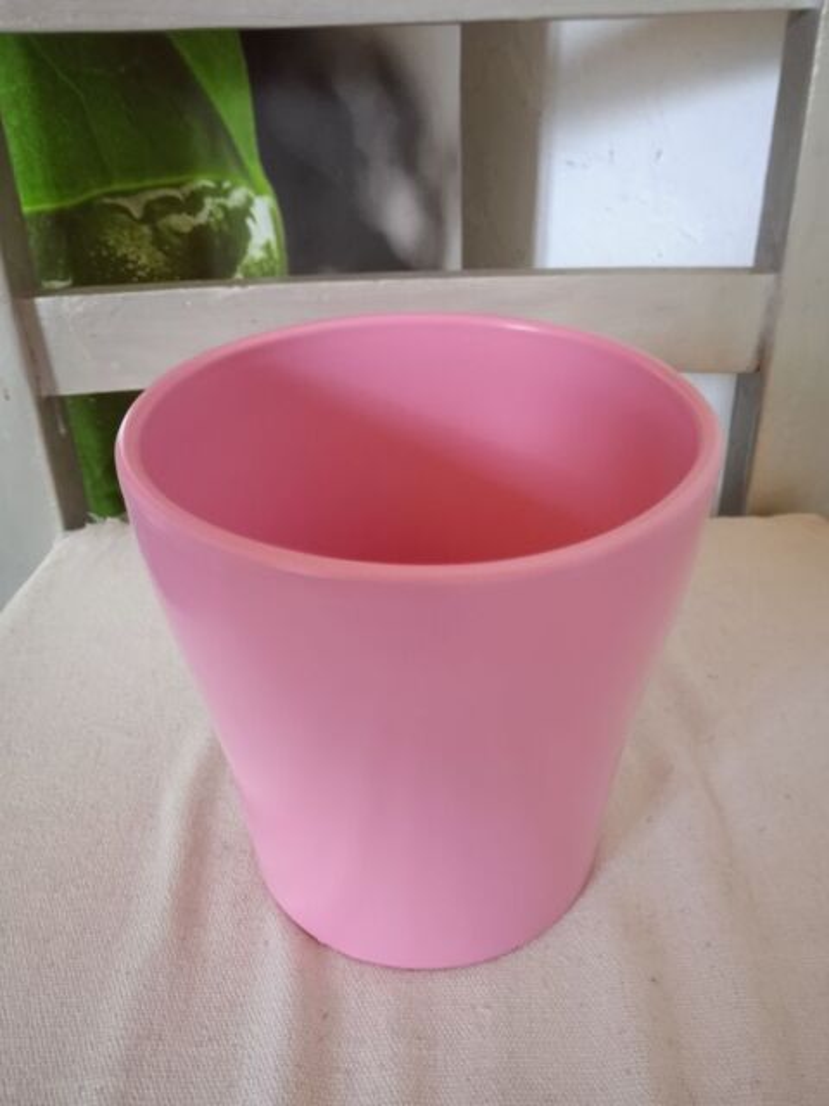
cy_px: 553
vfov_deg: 63.4
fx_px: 894
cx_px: 414
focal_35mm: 28
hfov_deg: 49.7
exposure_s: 1/14.3
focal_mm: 3.43
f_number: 2.2
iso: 757
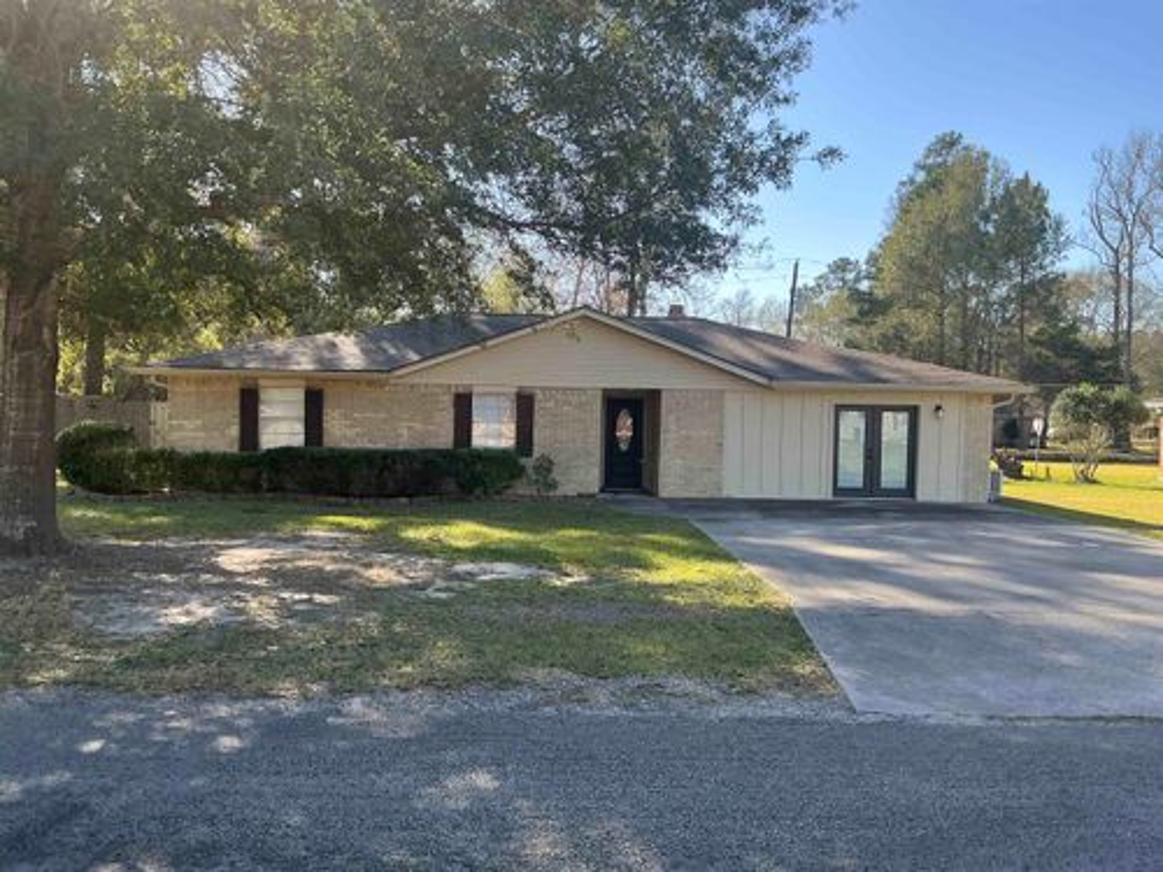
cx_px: 582
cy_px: 436
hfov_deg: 63.4
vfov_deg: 49.7
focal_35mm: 28
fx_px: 941
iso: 25
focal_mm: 3
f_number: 1.8
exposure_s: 1/403
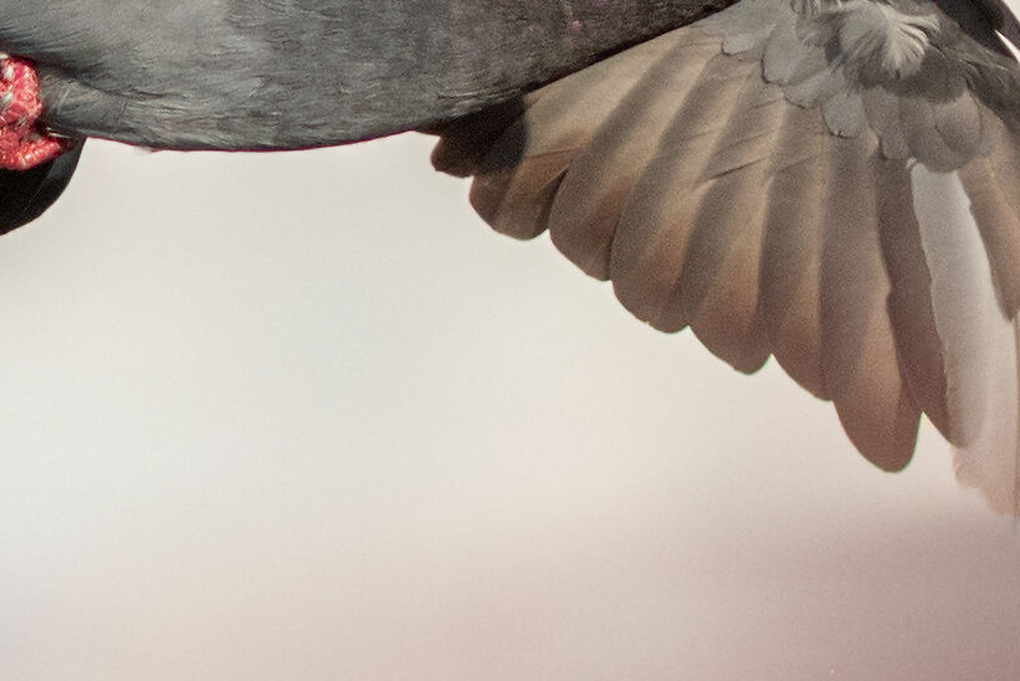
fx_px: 24856
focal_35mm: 877
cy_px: -149
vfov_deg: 1.6
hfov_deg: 2.4
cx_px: 400
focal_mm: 300
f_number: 5.6
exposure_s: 1/2000
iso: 400
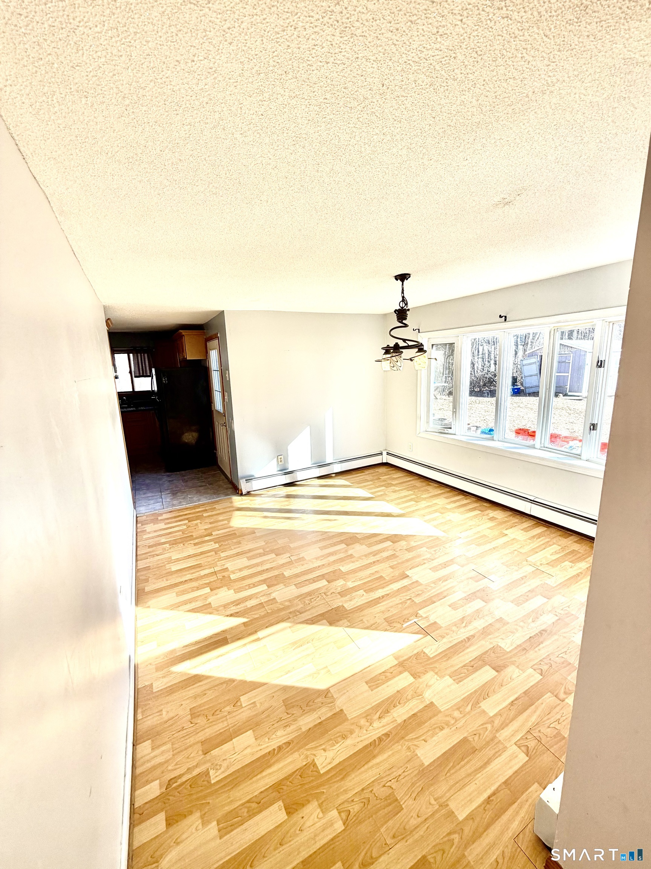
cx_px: 326
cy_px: 434
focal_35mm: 14
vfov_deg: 102.1
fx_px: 351
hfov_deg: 85.7
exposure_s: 1/186
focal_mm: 2.22
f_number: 2.2
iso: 40
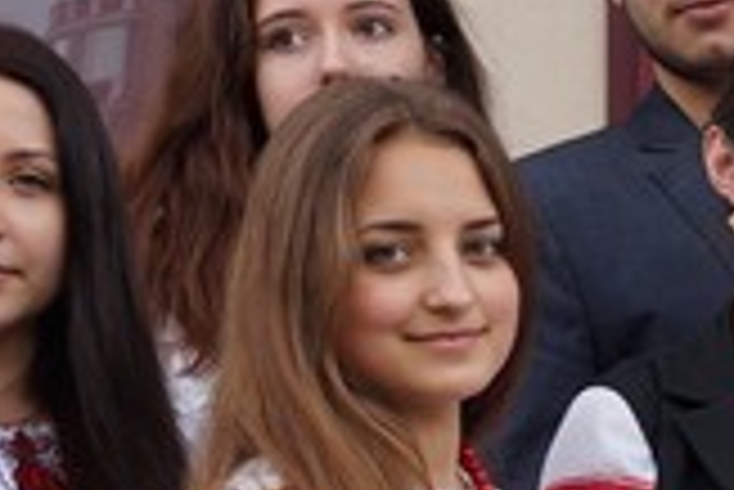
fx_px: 4612
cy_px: 1011
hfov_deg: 8.7
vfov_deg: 5.9
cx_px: 1418
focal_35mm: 226
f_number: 5.6
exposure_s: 1/125
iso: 100
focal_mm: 24
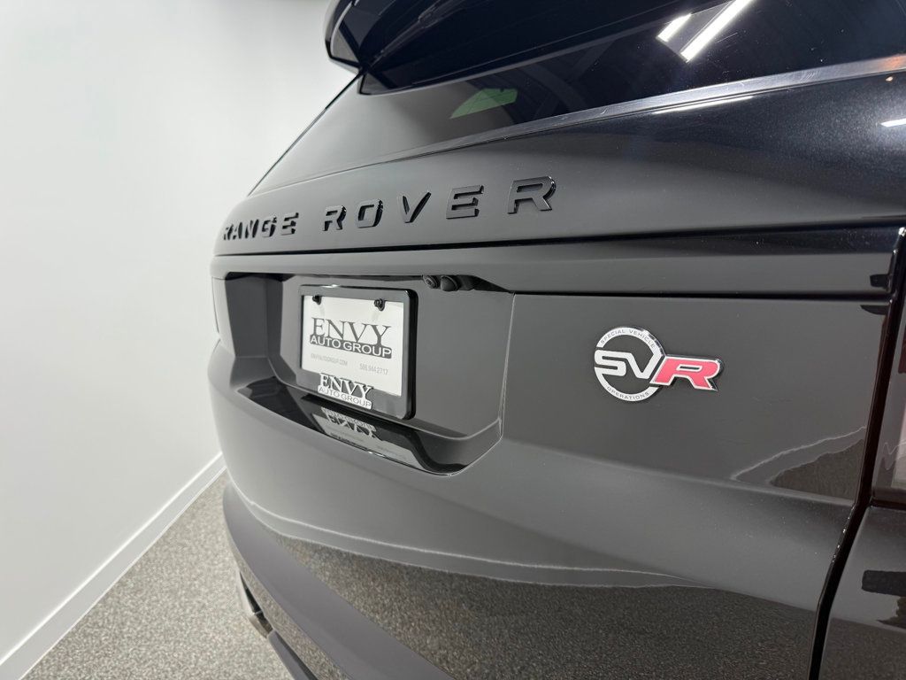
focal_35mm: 24
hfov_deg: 71.6
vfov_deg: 56.8
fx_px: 628
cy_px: 340
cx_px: 453
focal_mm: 6.76
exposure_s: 1/120
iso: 50
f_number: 1.78
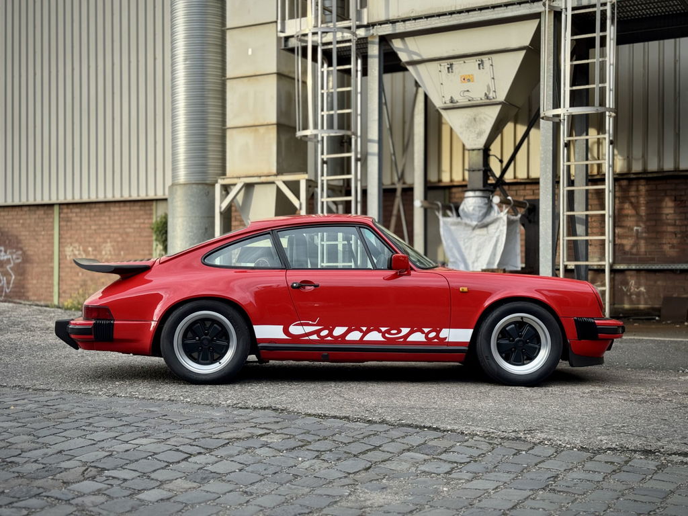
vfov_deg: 30.3
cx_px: 344
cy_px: 258
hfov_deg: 39.7
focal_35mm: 48
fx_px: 954
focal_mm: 6.76
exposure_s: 1/374
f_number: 1.78
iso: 64
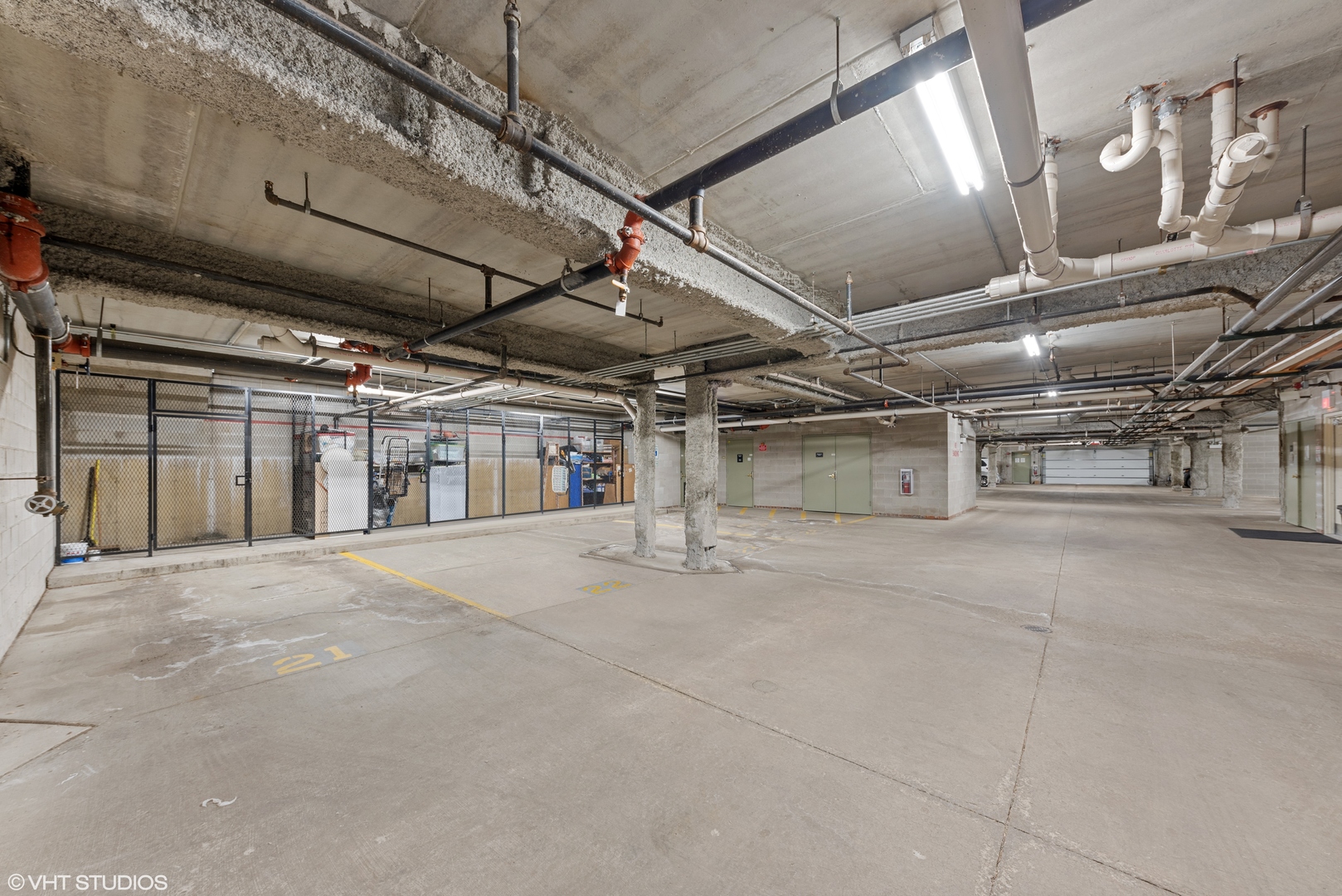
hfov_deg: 112.6
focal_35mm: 12
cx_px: 671
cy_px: 448
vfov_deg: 90.1
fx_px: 447
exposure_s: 4
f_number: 9
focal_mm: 12
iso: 200
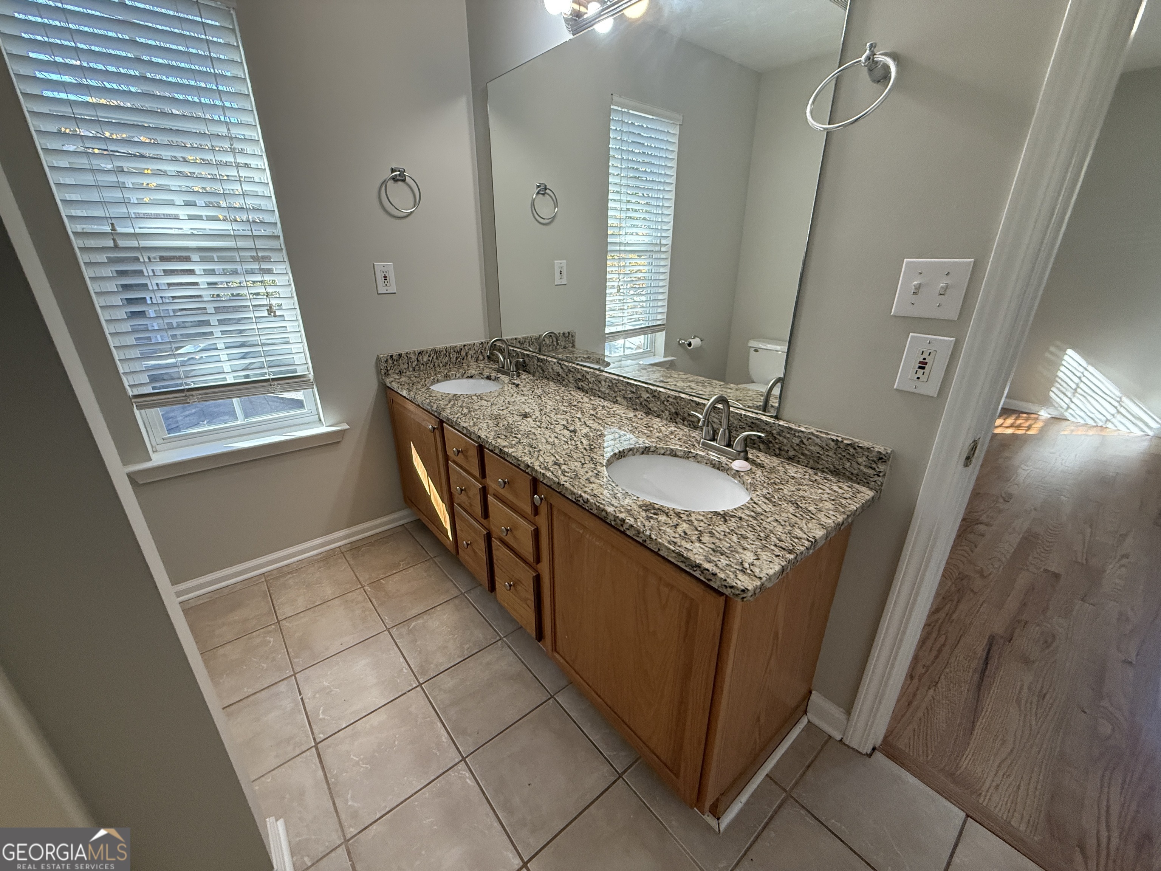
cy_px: 436
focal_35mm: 14
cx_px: 580
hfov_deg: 102.1
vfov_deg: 85.7
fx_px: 470
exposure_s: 1/120
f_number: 2.2
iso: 250
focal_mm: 2.22
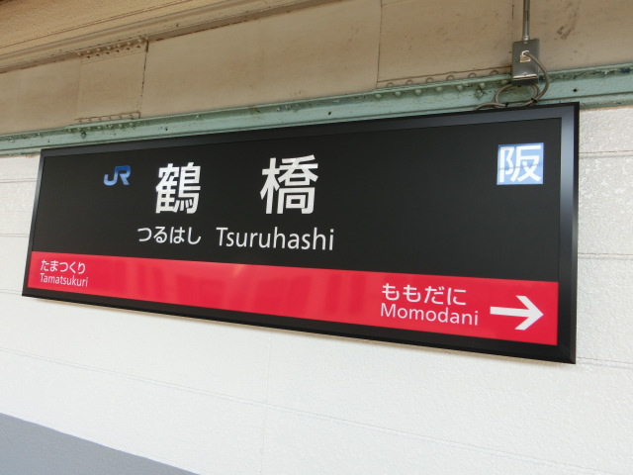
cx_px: 316
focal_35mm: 25
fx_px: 457
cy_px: 238
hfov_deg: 69.4
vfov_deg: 54.9
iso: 100
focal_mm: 4.5
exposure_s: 1/125
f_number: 3.5
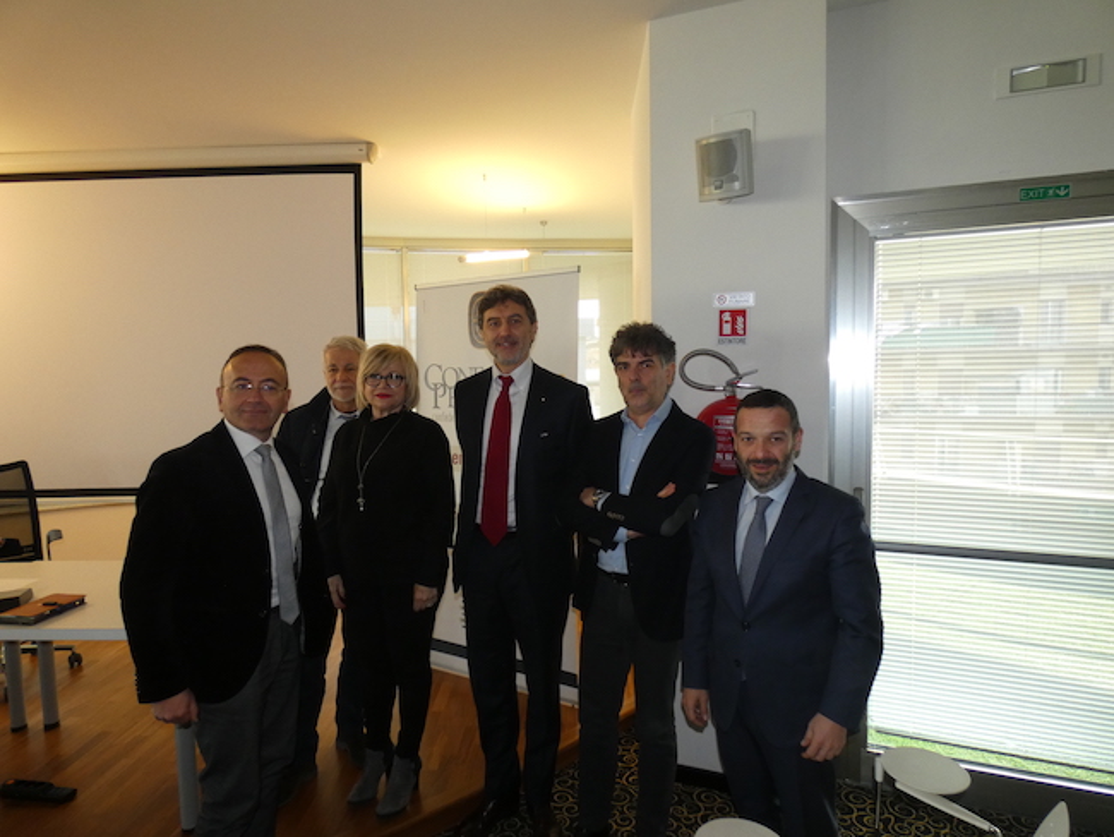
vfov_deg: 66.0
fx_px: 644
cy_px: 418
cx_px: 557
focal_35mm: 20
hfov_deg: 81.7
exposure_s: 1/60
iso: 250
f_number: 2.8
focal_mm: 3.6
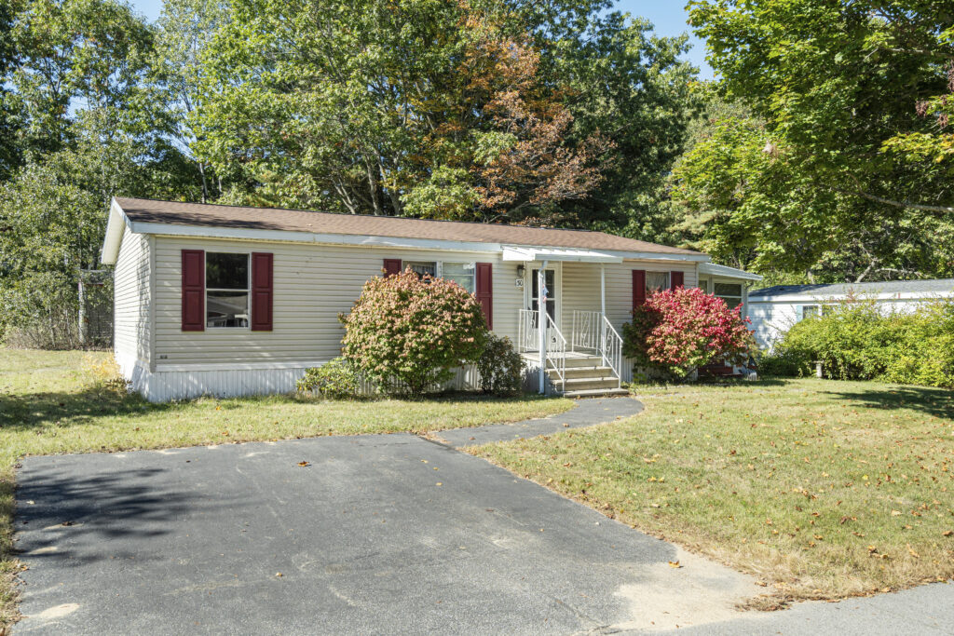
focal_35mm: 29
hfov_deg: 63.7
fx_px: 769
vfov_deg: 45.0
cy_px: 318
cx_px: 477
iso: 400
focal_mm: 29
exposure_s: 1/250
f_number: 8
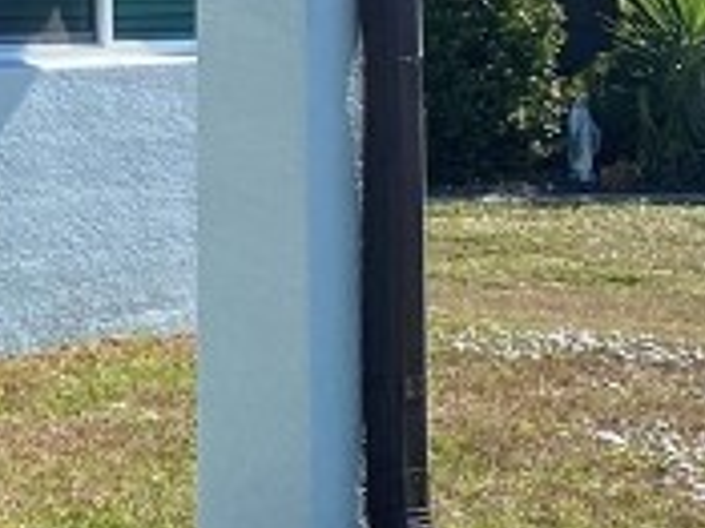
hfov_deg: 10.4
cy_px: -81
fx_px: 3094
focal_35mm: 152
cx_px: -1205
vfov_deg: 9.6
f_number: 1.8
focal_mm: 4.25
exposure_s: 1/2066
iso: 32
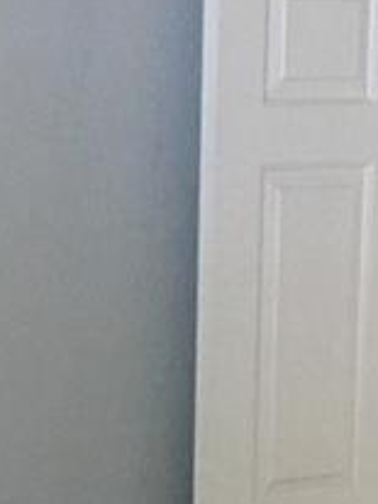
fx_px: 2449
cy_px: 847
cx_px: -259
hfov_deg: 8.5
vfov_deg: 11.1
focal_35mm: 168
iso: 160
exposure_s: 1/30
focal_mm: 4.15
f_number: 2.2
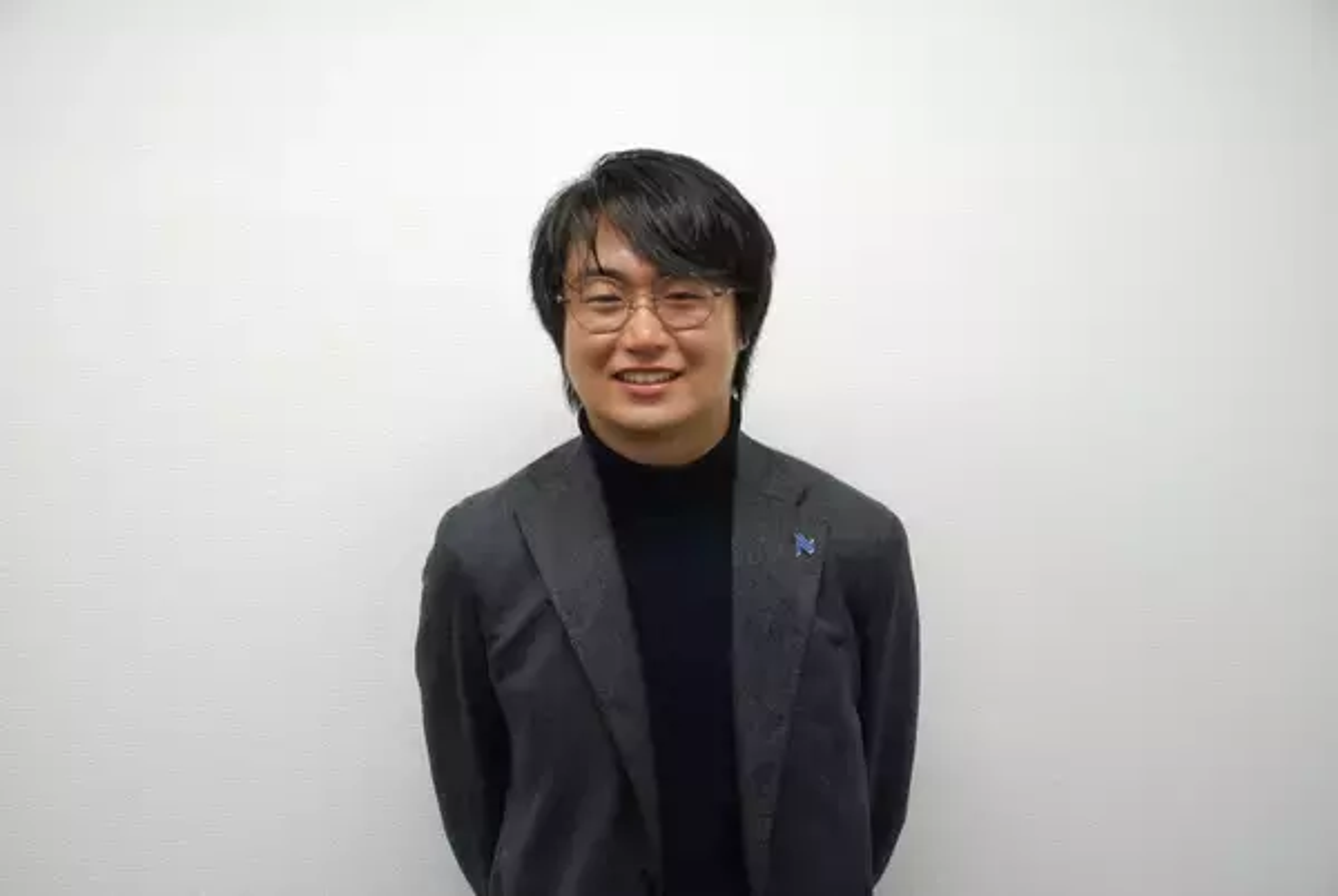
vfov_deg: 34.3
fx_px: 1452
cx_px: 669
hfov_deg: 49.5
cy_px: 448
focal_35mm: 39
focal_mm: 26
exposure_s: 1/30
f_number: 4
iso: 200
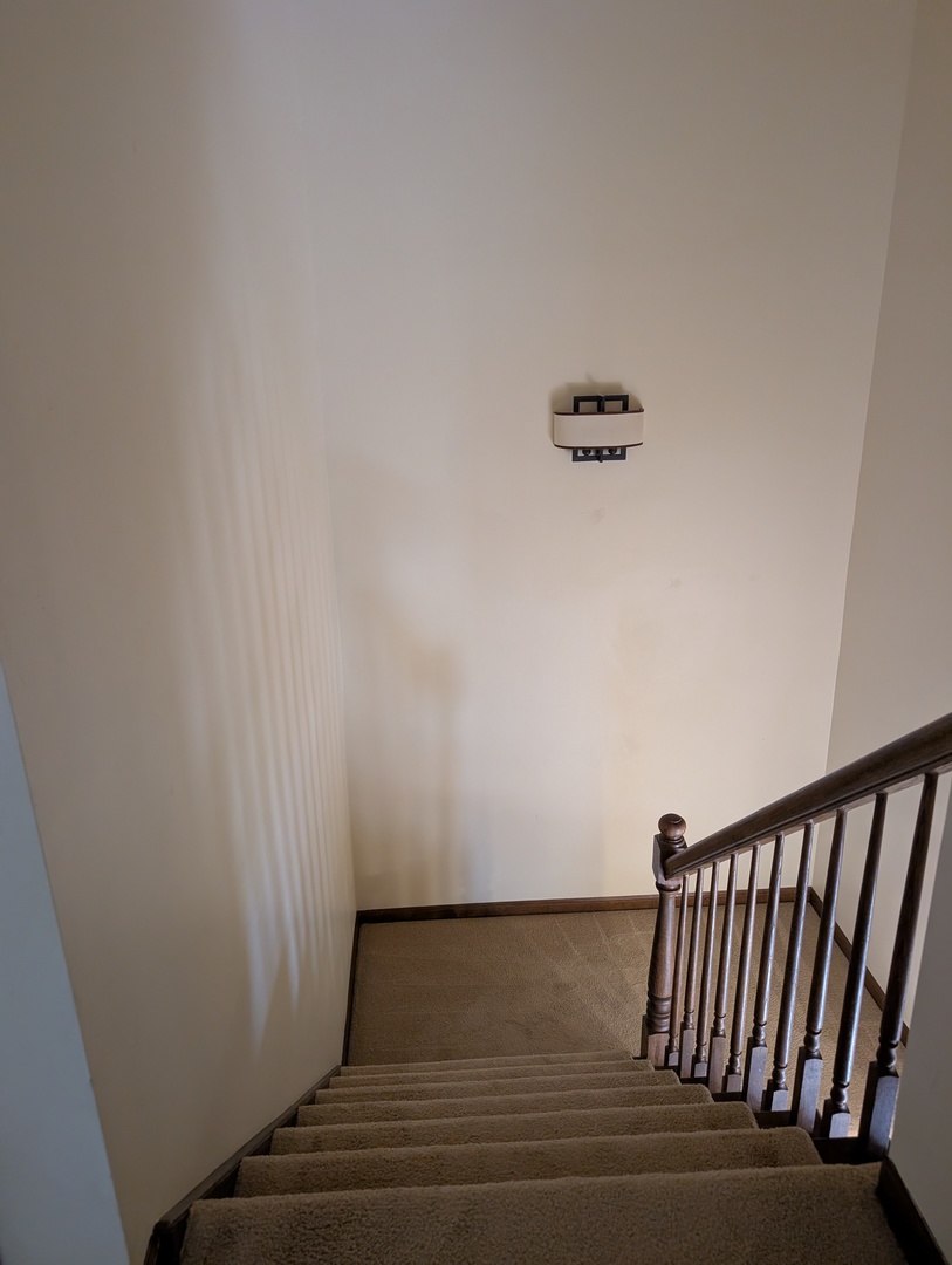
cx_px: 476
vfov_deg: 71.5
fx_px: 878
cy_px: 632
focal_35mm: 24
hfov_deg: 56.9
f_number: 1.68
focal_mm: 6.9
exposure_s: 1/40
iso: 921
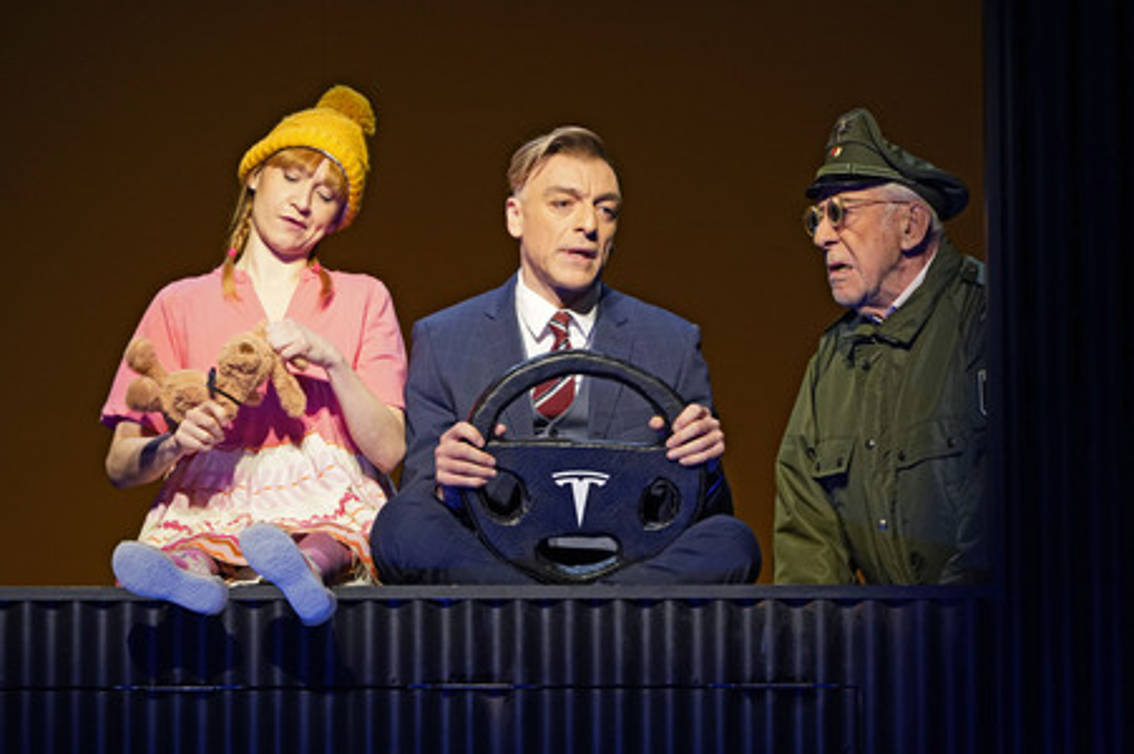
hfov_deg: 12.7
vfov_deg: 8.5
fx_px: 5099
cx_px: 567
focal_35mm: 162
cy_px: 377
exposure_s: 1/200
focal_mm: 162
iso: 2000
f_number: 5.6
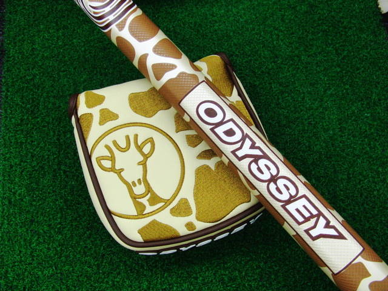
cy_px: 146
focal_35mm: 37
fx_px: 415
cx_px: 194
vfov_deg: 38.7
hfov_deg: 50.1
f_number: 3.6
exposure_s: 1/80
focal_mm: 6.42
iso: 320
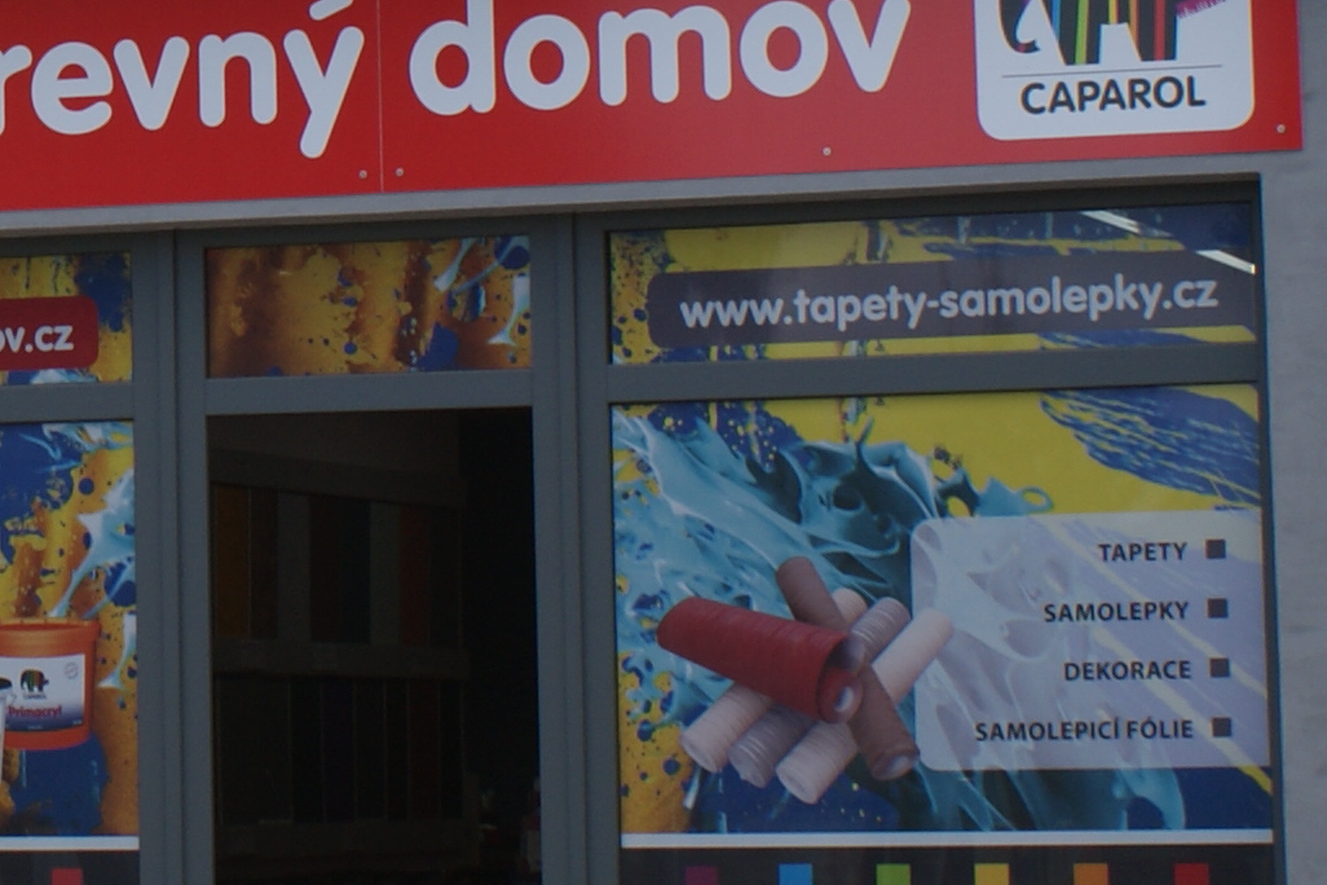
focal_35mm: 170
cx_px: -193
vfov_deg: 8.0
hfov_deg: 11.9
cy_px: -122
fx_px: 6266
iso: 100
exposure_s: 1/80
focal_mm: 30
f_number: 11
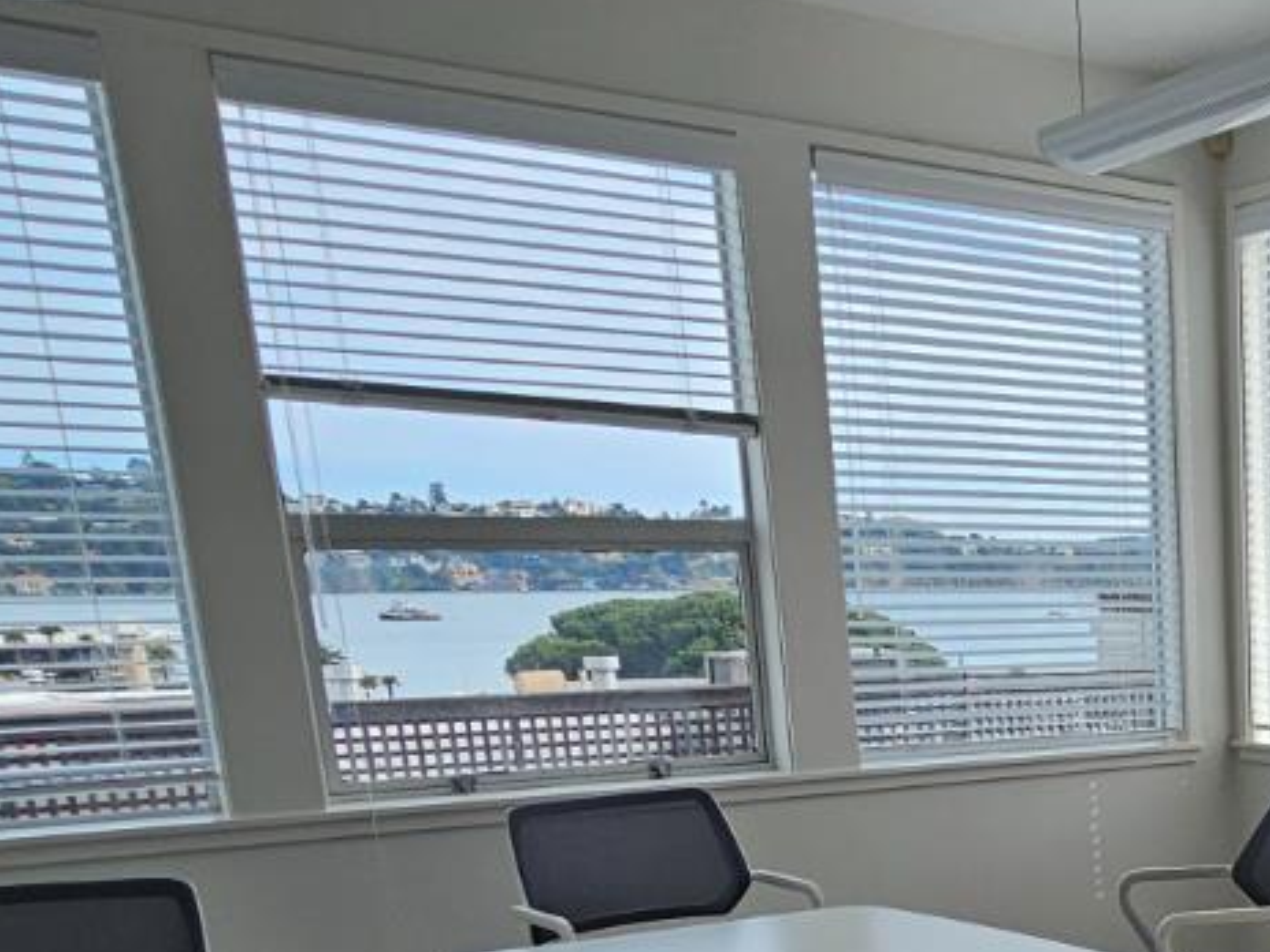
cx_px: 1366
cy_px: 1022
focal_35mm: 42
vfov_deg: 31.0
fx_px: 1541
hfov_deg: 38.0
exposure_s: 1/890
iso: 50
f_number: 2.2
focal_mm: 2.2
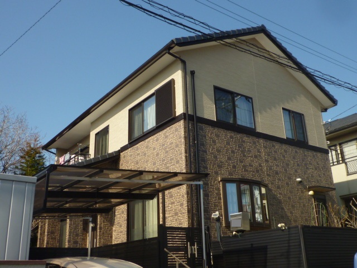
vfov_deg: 38.7
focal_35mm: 37
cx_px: 178
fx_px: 382
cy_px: 134
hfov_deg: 50.1
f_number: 3.5
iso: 80
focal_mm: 4.4
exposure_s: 1/640
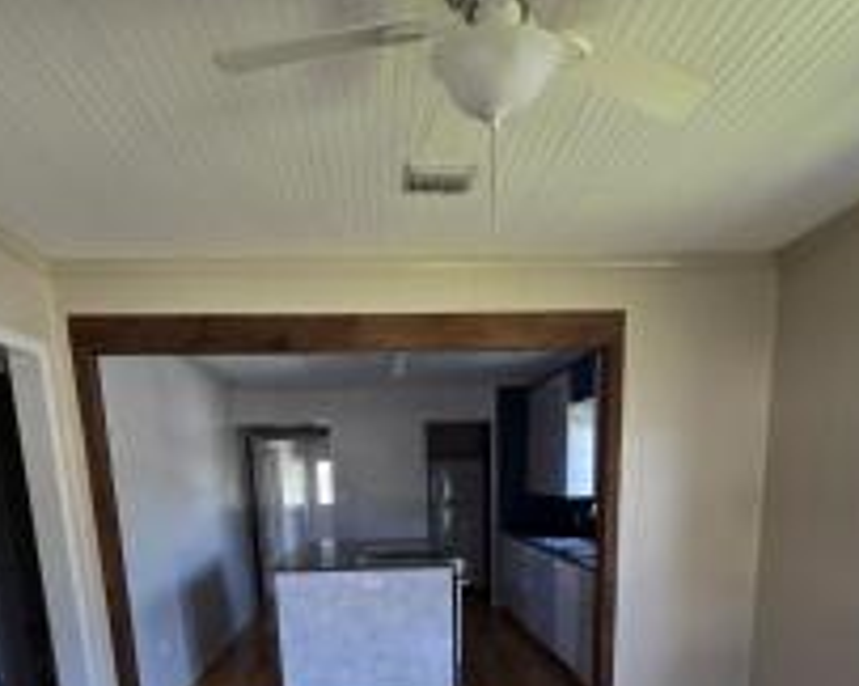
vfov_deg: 49.7
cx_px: 410
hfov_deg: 68.1
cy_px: 631
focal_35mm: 25
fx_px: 635
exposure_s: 1/60
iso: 80
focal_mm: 2.2
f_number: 2.2
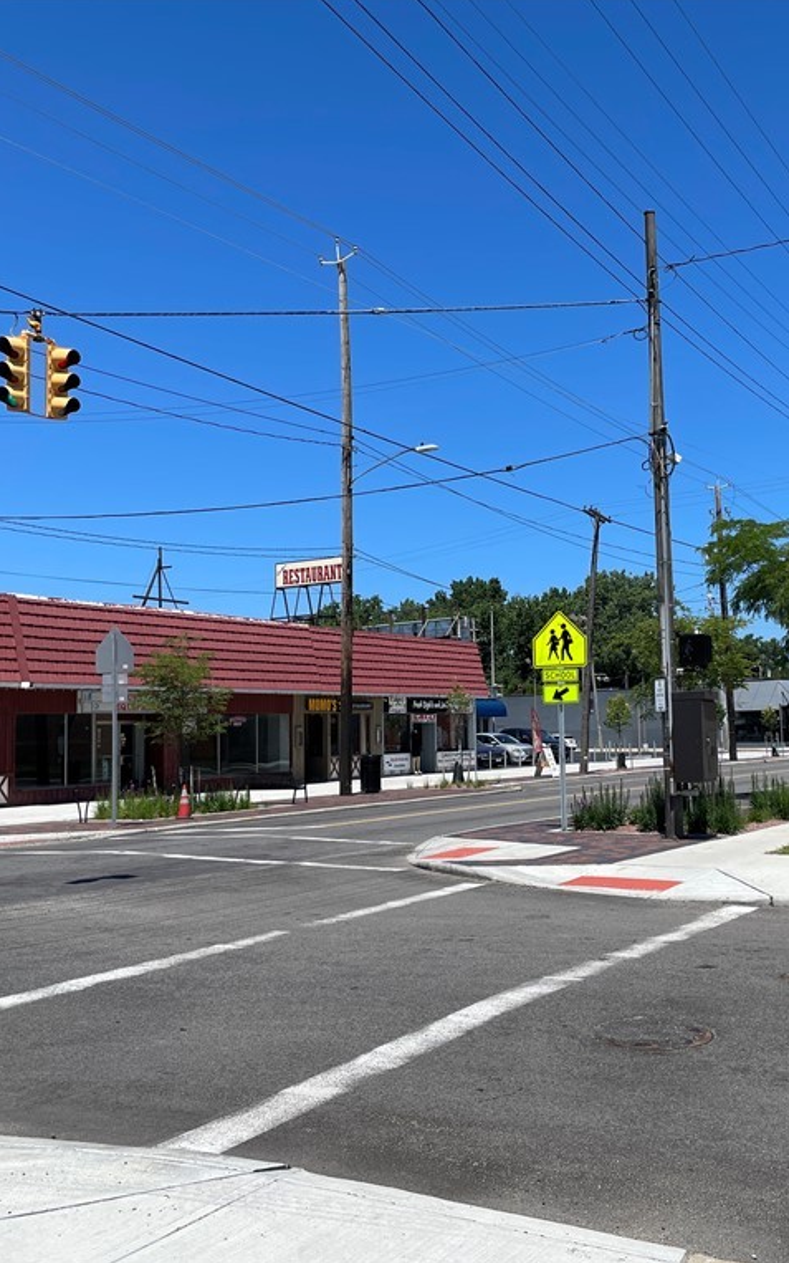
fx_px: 1273
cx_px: 526
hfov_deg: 34.1
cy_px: 631
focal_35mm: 37
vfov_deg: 52.7
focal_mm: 4.2
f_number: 1.6
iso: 32
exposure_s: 1/4292
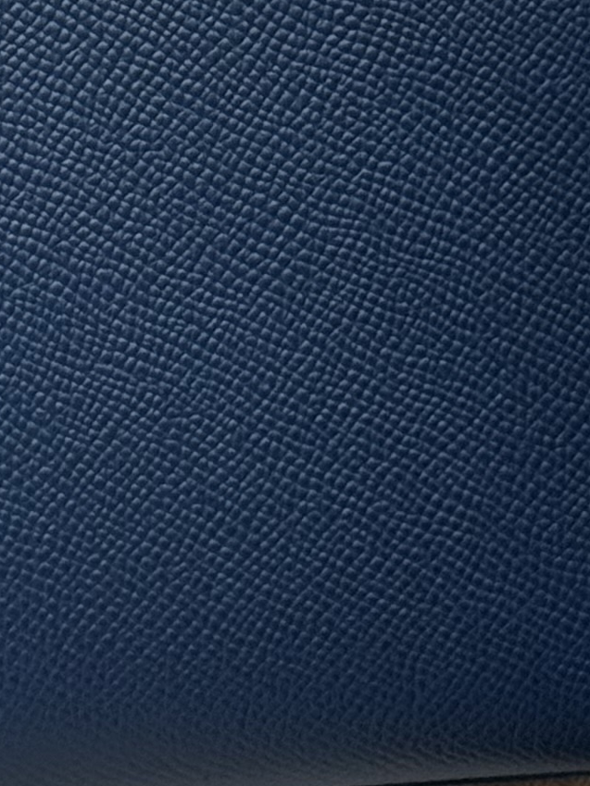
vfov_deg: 8.5
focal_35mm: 228
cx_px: -491
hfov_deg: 6.4
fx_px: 5180
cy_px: -407
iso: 125
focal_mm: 6.76
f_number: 1.78
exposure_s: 1/100
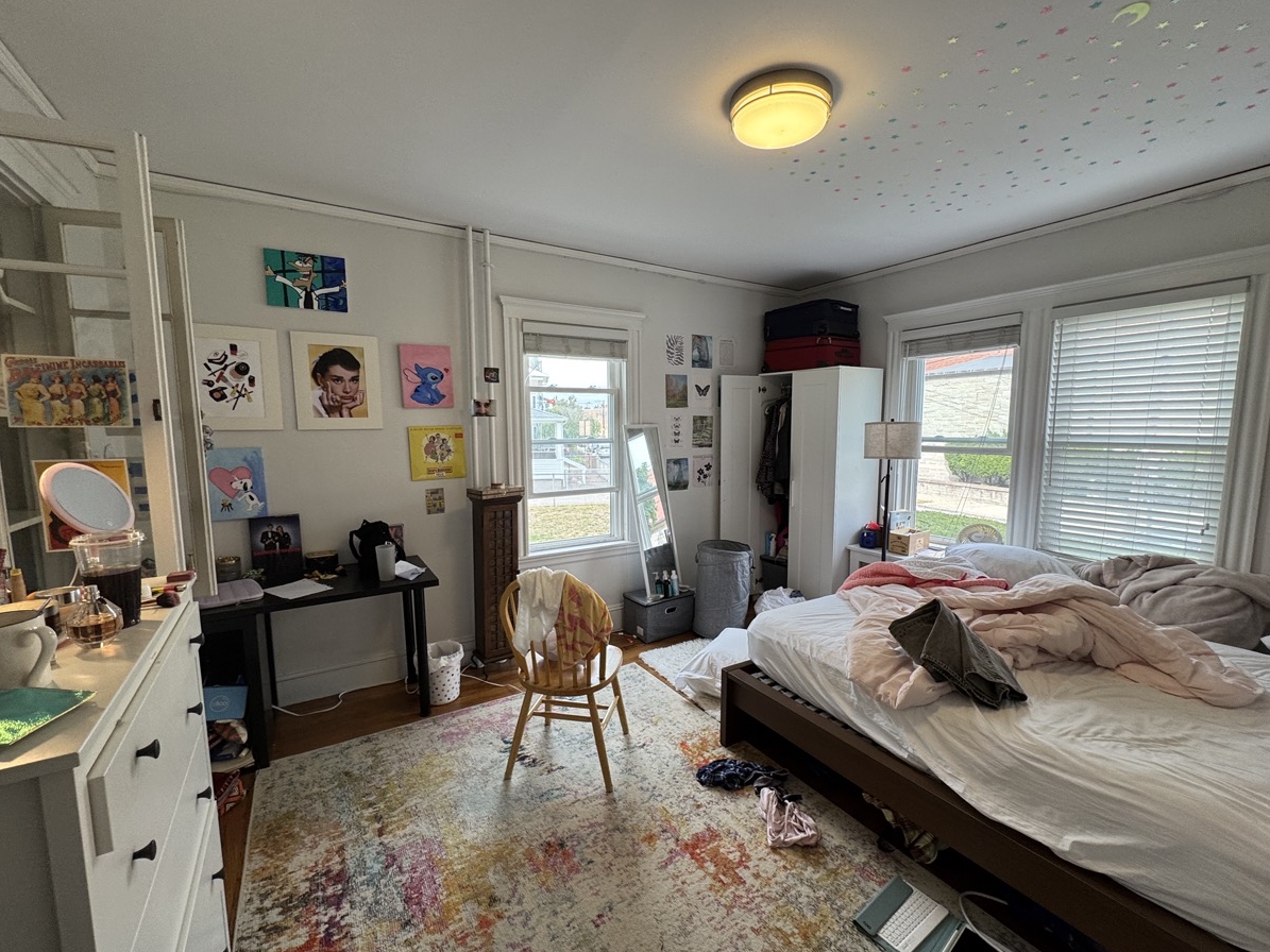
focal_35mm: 15
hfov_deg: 98.2
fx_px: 550
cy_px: 487
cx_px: 644
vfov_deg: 81.7
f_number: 2.2
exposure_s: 1/120
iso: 125
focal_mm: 2.22
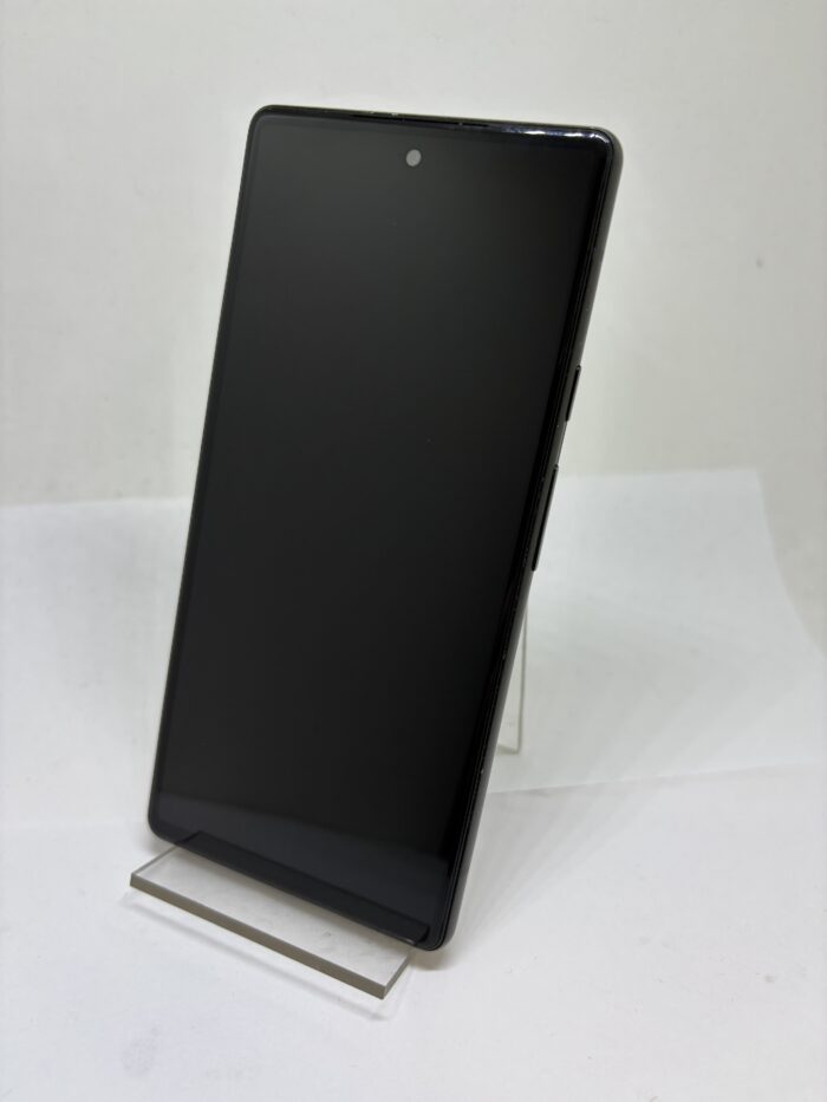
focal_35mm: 26
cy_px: 551
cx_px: 414
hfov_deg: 53.1
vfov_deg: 67.3
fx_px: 828
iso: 50
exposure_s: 1/121
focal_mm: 5.96
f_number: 1.6
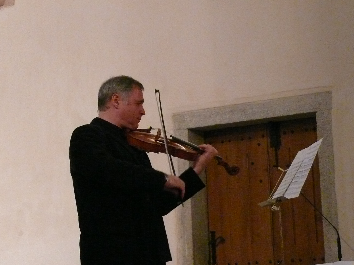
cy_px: 132
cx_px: 177
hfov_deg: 17.9
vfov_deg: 13.5
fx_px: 1125
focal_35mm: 110
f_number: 3.2
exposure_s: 1/25
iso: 800
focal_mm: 13.9
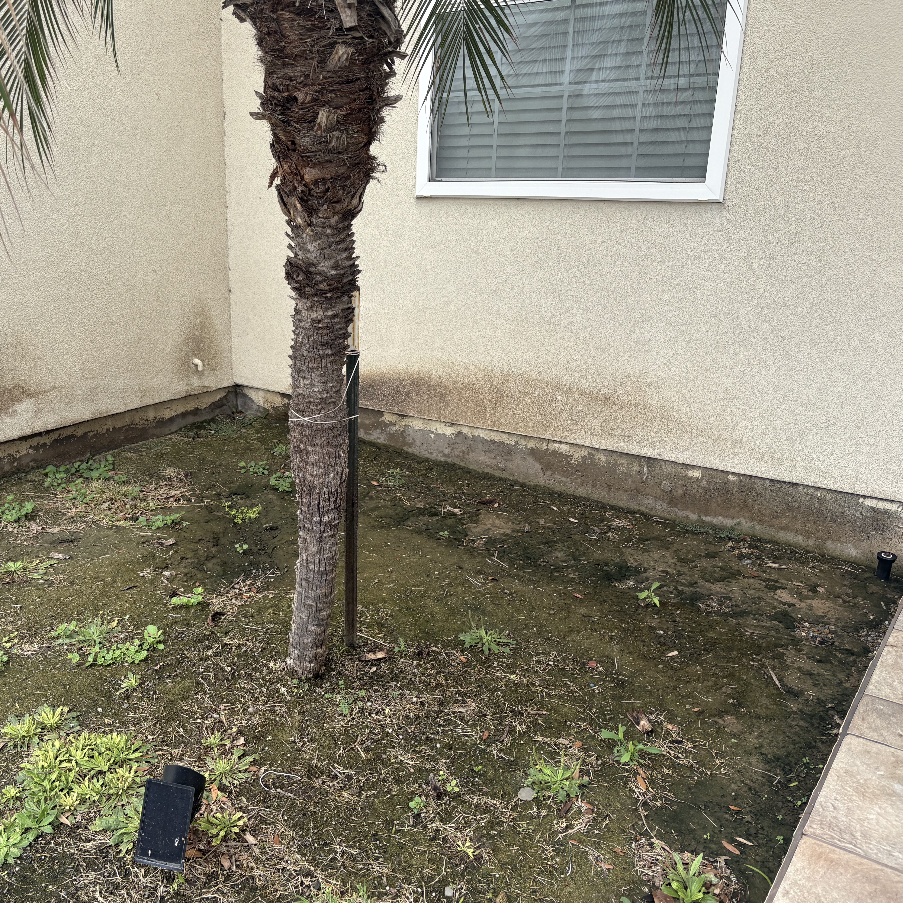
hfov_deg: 51.6
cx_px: 302
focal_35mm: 31
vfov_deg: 52.5
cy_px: 451
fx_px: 915
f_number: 1.6
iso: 50
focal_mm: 5.96
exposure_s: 1/680
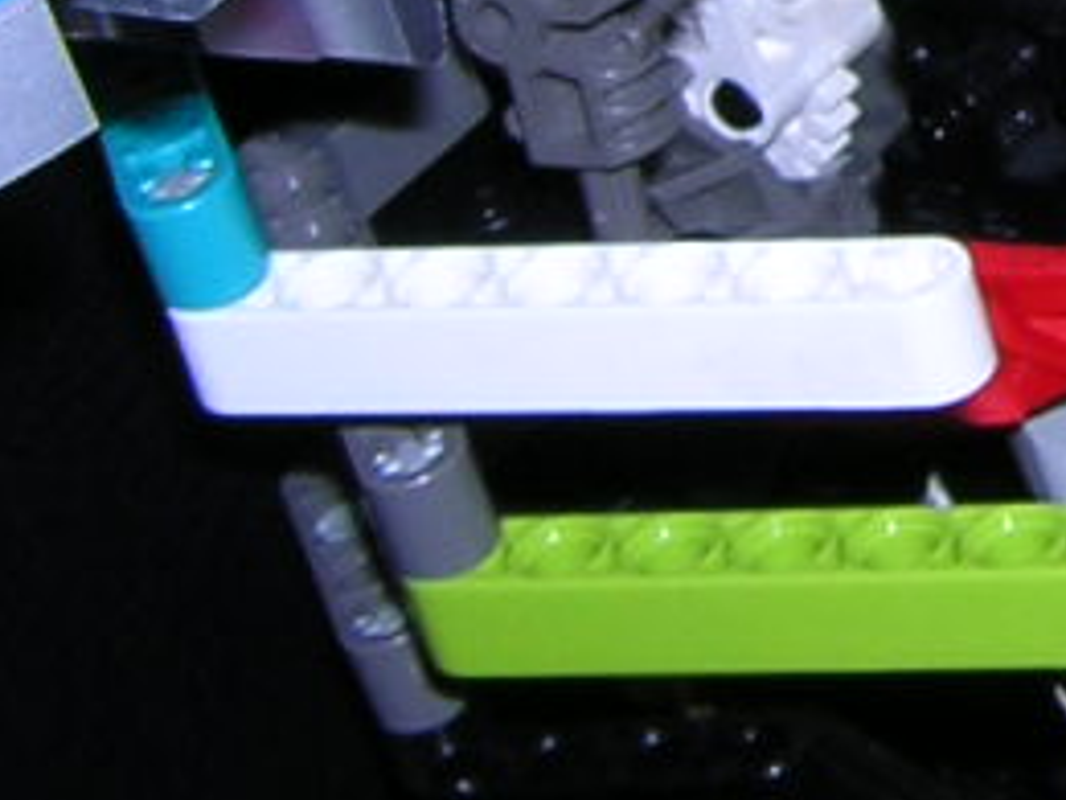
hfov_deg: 13.2
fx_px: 4373
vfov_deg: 10.2
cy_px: -217
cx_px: 1558
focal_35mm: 142
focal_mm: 4.7
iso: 100
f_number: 5.2
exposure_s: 1/60.1
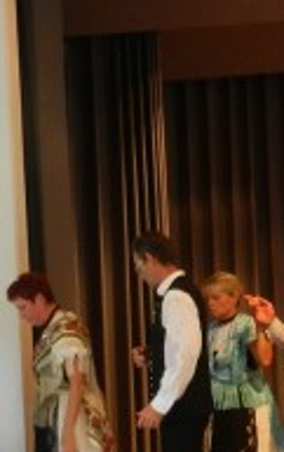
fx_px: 1248
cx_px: 183
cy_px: 417
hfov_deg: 13.0
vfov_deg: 20.1
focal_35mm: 101
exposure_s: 1/30
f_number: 3.4
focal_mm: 4
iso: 280
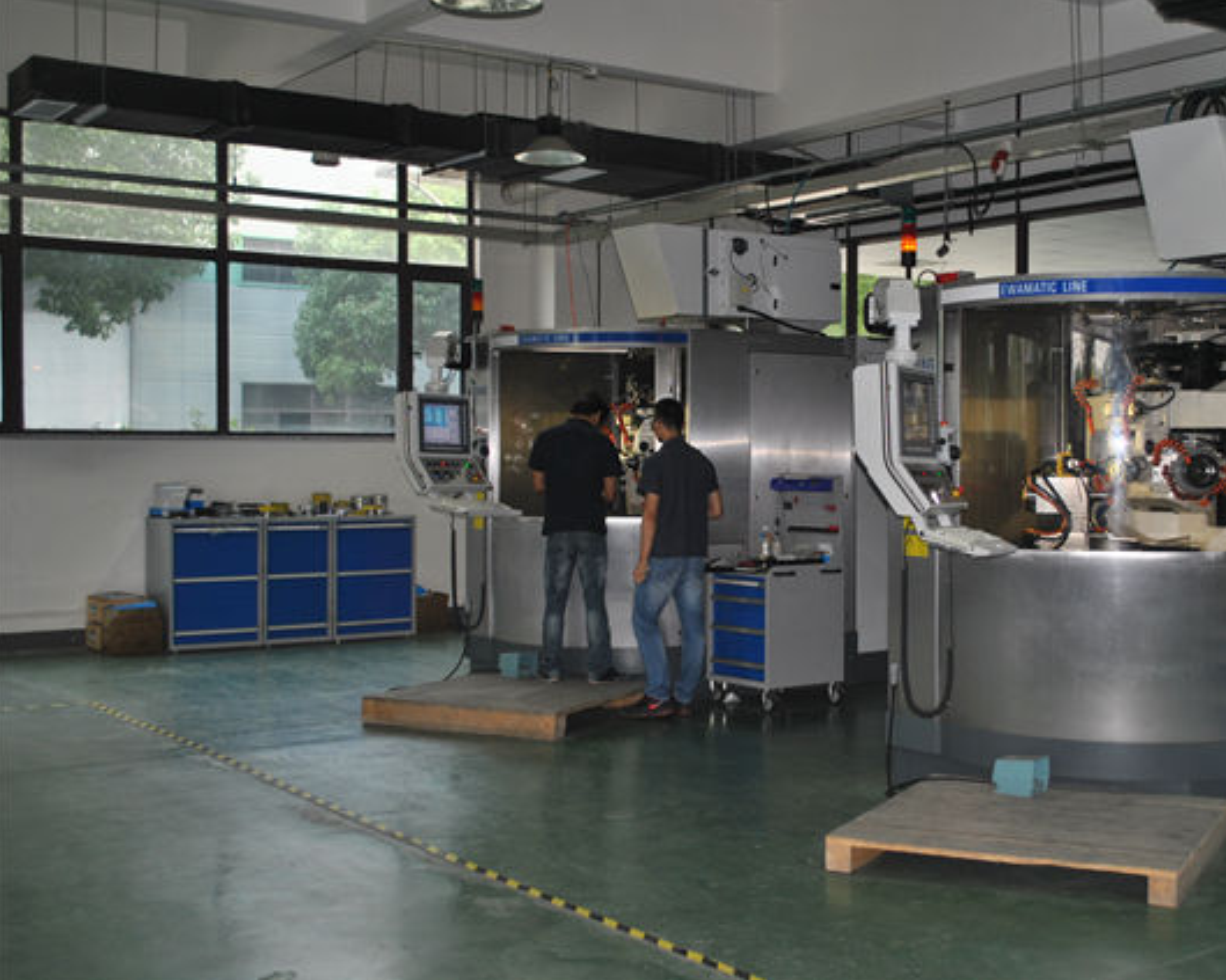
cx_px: 749
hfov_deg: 40.9
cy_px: 481
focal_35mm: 45
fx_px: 1633
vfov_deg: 33.4
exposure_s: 1/60
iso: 200
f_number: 4.2
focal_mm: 26
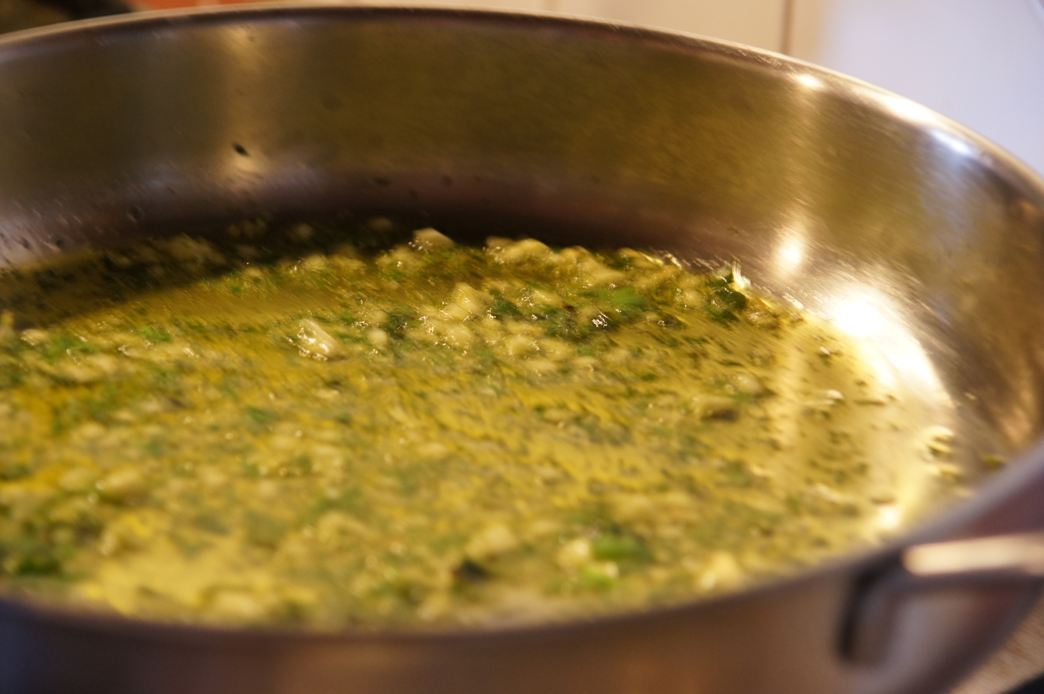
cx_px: 522
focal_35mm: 120
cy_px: 347
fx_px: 3476
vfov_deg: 11.4
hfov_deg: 17.1
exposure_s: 1/10
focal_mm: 80
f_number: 4.5
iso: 800
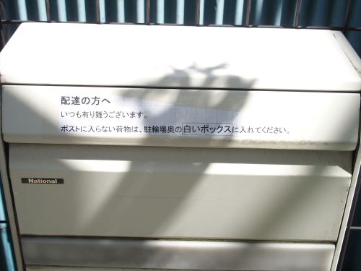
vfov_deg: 29.1
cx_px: 180
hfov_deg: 38.2
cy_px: 136
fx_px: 521
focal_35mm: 50
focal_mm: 10.8
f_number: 3.5
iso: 100
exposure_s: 1/500
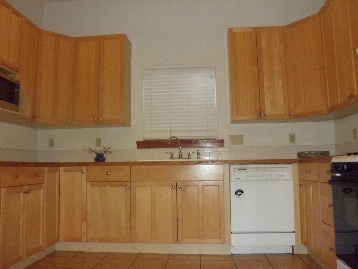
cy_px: 131
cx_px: 177
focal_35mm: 29
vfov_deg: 48.2
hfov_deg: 61.7
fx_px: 300
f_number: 3
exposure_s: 1/125
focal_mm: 5
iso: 800
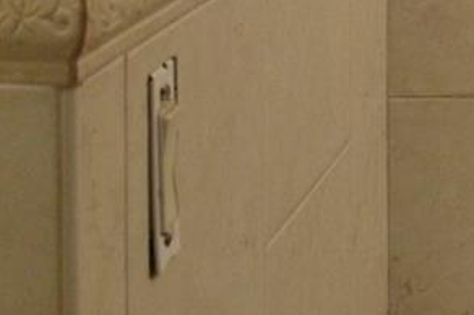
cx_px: 907
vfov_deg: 8.9
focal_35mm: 148
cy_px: -255
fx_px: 1946
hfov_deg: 12.4
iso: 720
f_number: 3.5
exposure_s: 1/250
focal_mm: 18
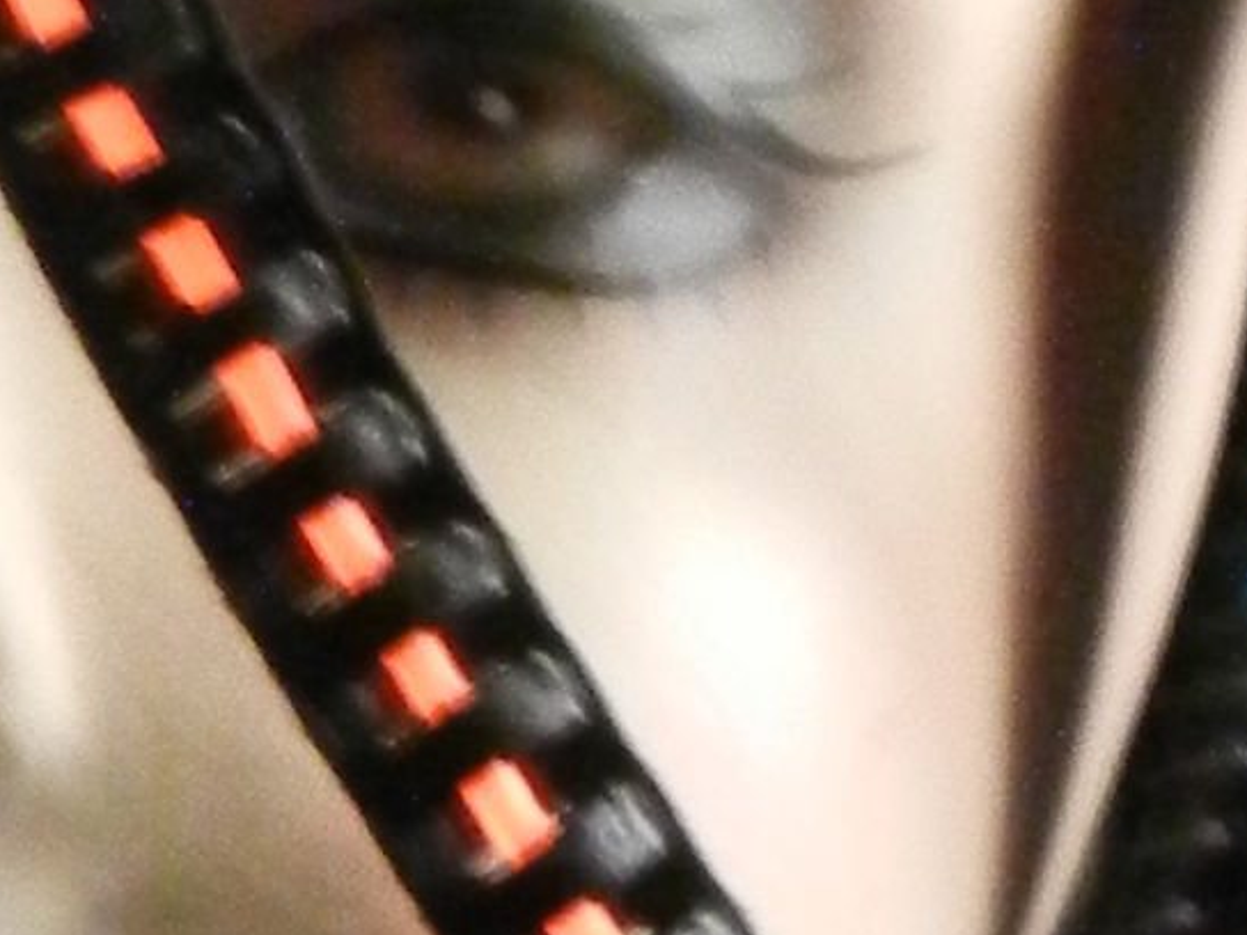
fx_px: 15634
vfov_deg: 3.4
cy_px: 1533
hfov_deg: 4.6
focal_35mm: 434
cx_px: -85
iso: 800
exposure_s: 1
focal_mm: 10.6
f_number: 4
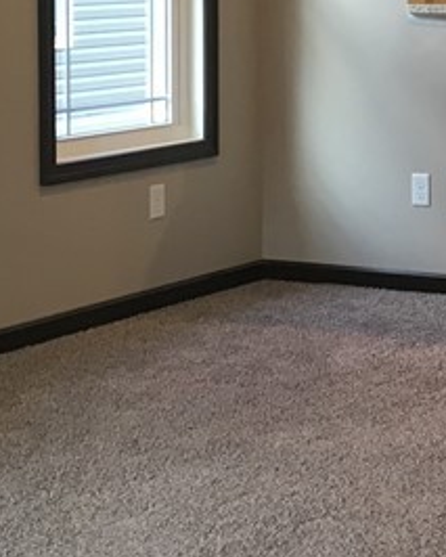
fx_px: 1797
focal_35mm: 109
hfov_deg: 13.3
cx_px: 681
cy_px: 34
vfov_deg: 17.3
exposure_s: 1/30
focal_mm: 4.15
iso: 50
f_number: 2.2
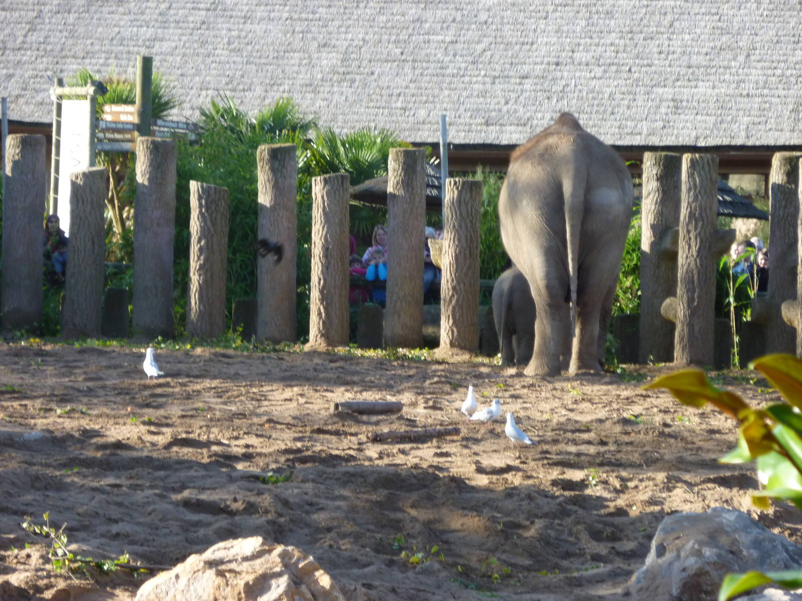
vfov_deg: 7.4
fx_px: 4634
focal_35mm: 200
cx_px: 401
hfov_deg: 9.9
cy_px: 300
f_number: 5.9
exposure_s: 1/125
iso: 200
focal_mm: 36
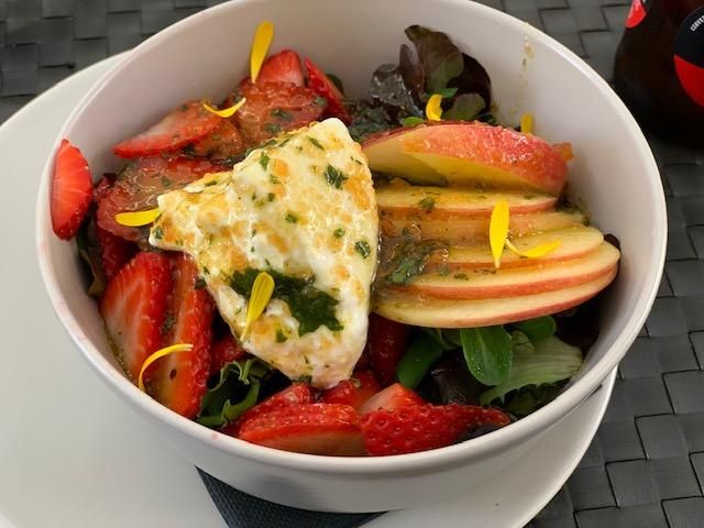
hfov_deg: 36.8
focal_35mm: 52
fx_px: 1058
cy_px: 264
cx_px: 352
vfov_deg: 28.0
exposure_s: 1/122
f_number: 2.4
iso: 80
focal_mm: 6
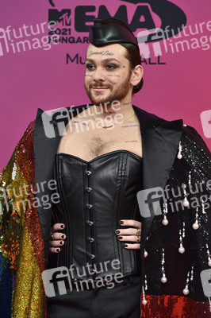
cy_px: 159
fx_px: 1409
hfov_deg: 8.6
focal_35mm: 160
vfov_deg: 12.8
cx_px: 106
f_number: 5.6
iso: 2000
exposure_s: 1/200
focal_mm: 160
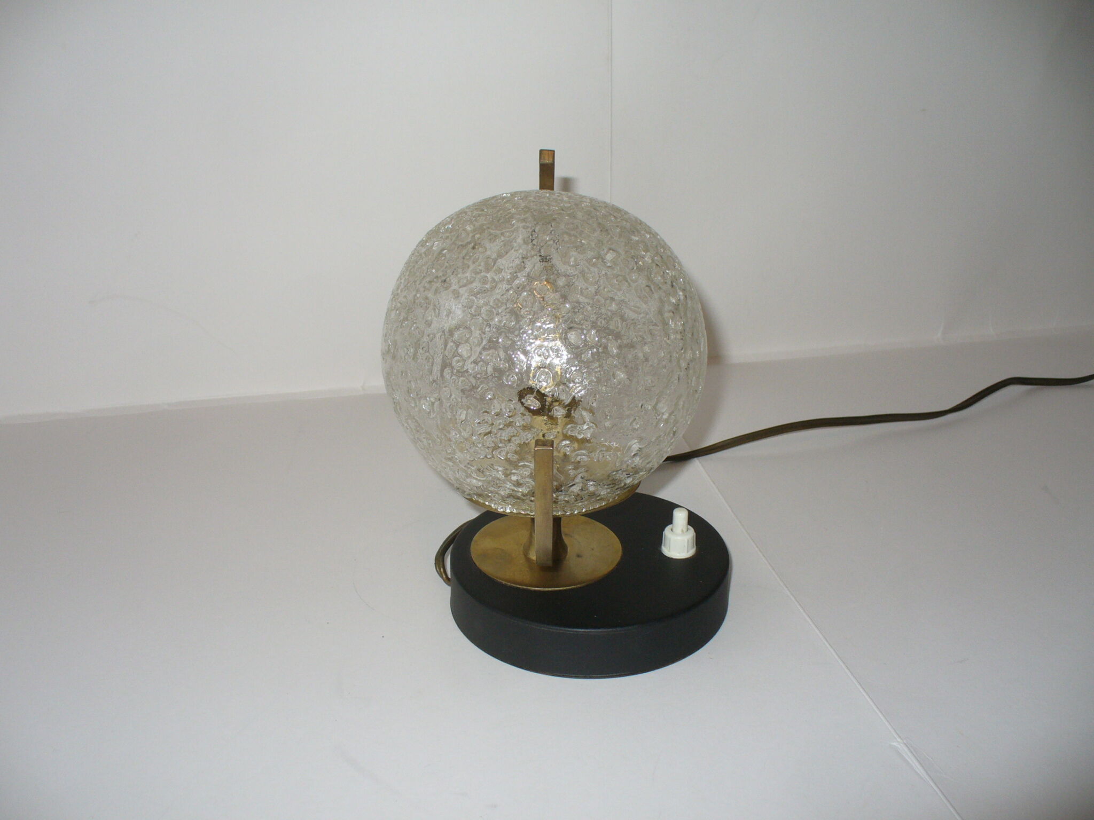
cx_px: 547
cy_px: 410
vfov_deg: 38.7
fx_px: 1169
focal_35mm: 37
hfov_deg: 50.1
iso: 100
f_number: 2.8
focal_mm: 6.1
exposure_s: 1/30
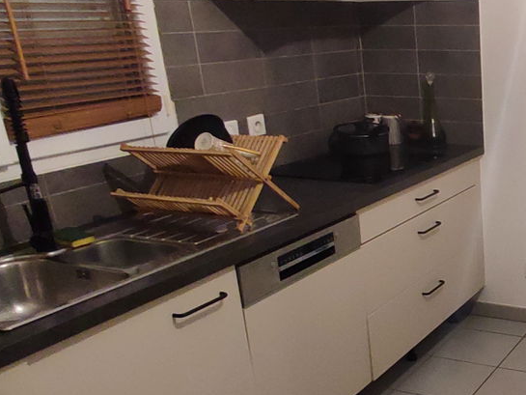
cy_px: 282
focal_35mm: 47
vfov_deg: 30.5
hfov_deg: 36.1
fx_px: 714
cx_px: 534
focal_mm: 1.65
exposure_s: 1/33
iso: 608
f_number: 2.2
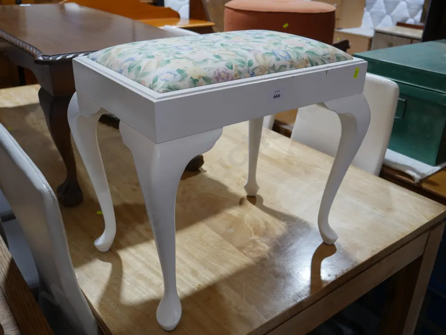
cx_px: 223
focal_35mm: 34
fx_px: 438
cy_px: 168
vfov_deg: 41.8
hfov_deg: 53.9
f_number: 4
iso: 250
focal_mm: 17
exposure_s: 1/60
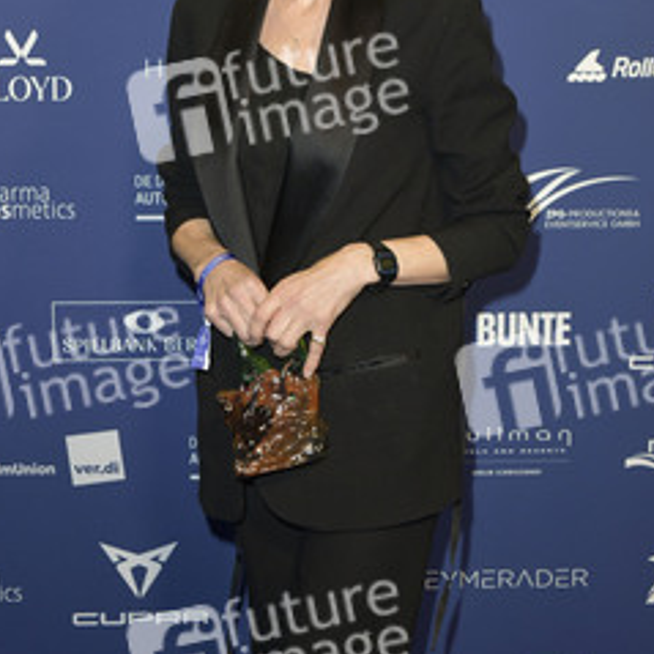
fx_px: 1368
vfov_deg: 26.8
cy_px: 235
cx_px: 348
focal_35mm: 64
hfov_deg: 26.9
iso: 1000
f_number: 5.6
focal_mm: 45
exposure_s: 1/200
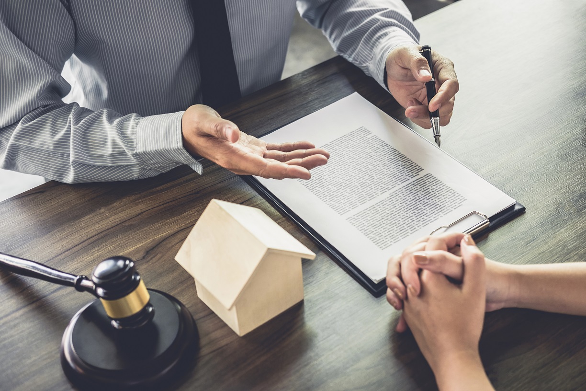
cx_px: 293
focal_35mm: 53
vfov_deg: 25.5
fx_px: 863
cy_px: 196
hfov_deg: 37.5
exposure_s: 1/60
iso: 500
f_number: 2.8
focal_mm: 35
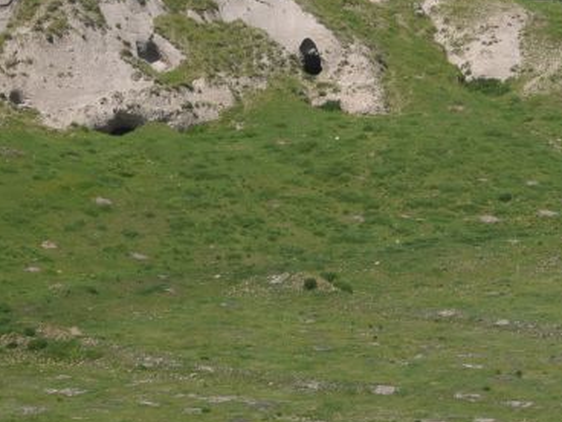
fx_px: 3085
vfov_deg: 7.8
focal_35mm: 190
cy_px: 30
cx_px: 576
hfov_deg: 10.3
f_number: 16
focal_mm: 56
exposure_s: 1/125
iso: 125
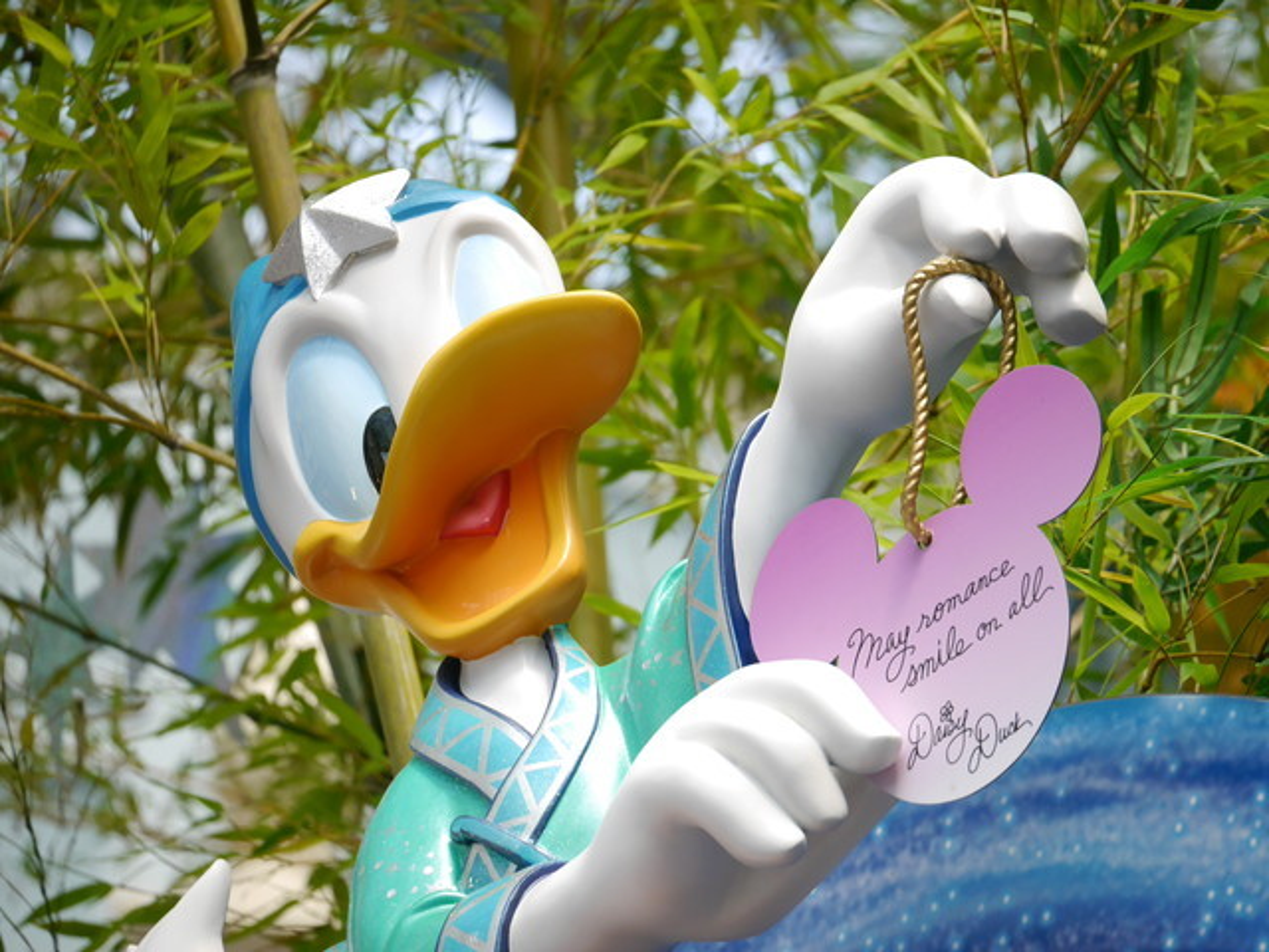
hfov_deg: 7.1
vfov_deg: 5.3
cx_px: 634
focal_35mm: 280
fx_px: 10265
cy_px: 476
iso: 640
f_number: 5.6
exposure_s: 1/320
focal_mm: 140
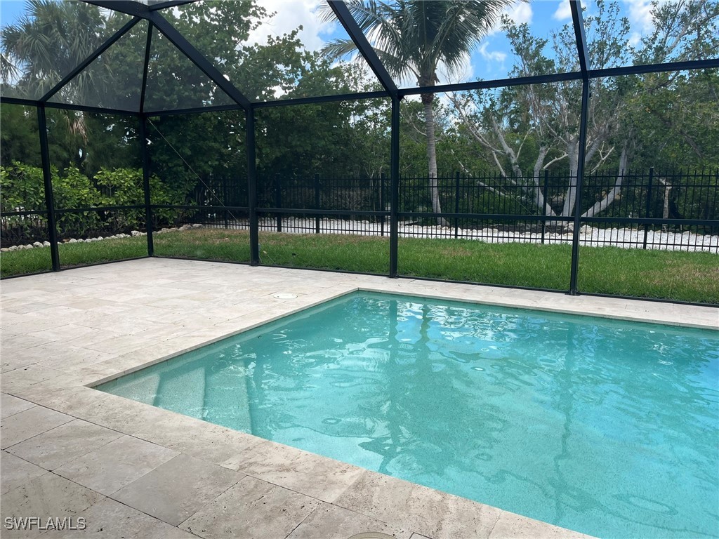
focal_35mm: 26
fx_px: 540
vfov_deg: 53.1
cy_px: 270
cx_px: 360
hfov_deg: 67.3
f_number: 1.6
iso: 50
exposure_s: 1/1046
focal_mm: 5.1
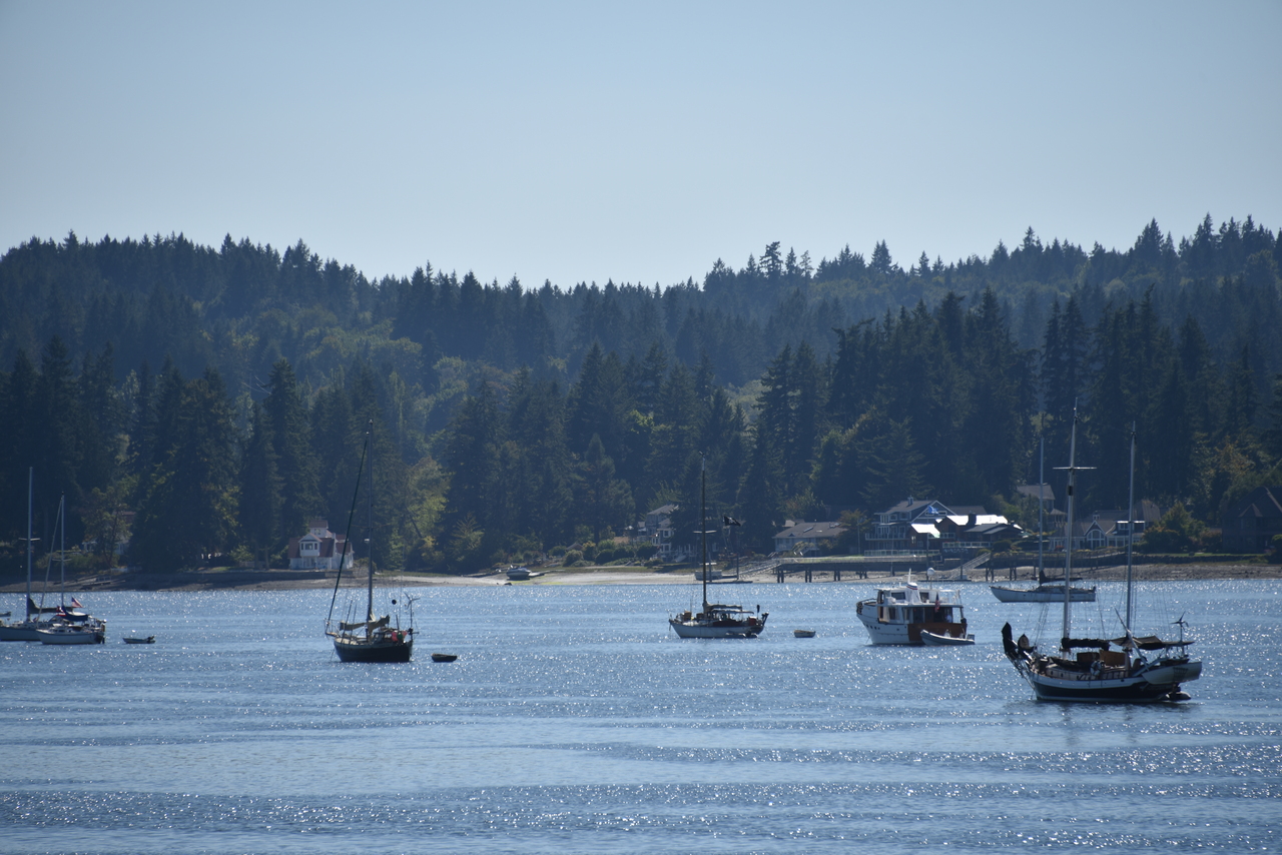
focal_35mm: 300
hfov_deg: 6.9
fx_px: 10685
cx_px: 641
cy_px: 428
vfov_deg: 4.6
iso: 100
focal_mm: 300
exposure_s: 1/640
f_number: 7.1
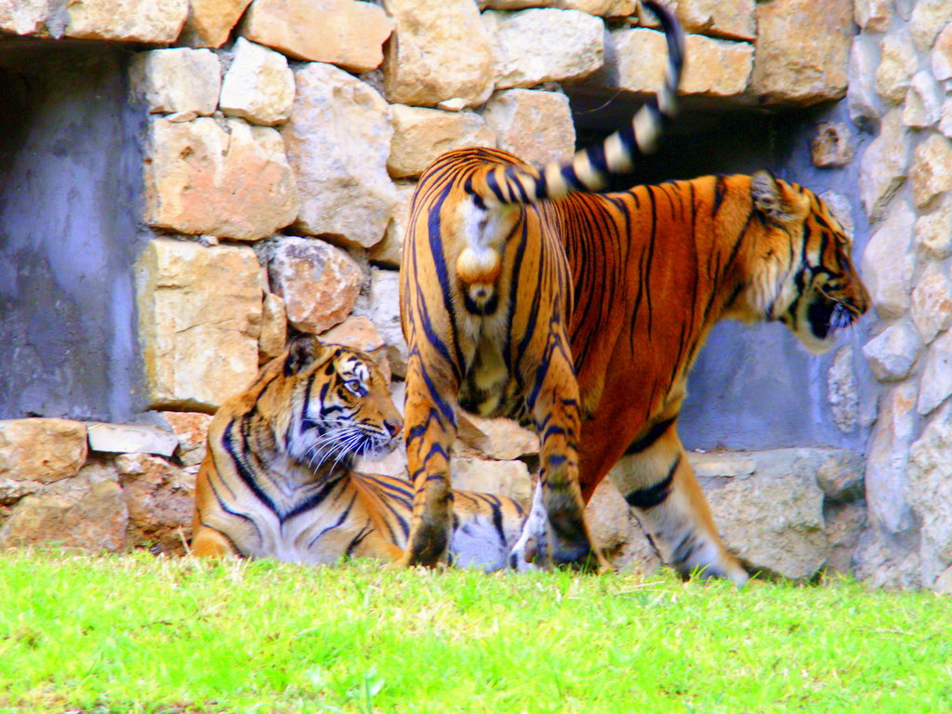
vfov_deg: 6.4
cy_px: 357
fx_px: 6435
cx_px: 476
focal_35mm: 234
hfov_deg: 8.5
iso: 80
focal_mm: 38.38
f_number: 4
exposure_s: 1/60
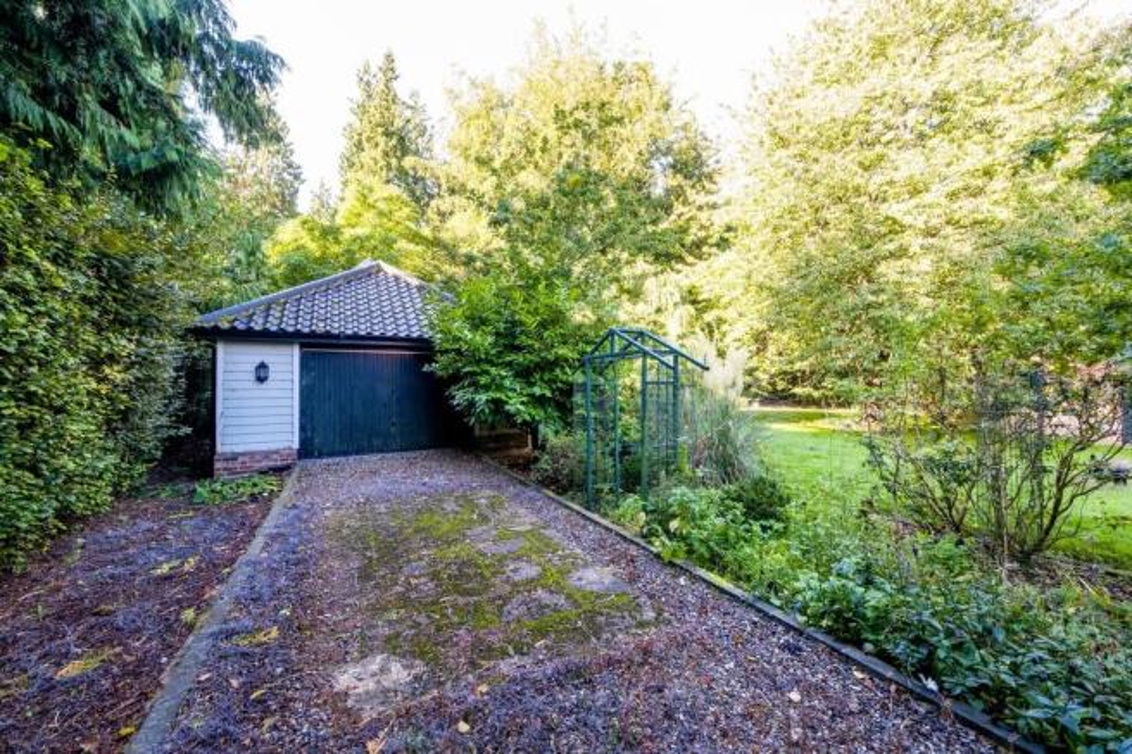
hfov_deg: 104.3
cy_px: 377
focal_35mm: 14
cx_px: 566
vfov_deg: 81.2
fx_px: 440
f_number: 13
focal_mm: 9.2
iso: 160
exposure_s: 1/5
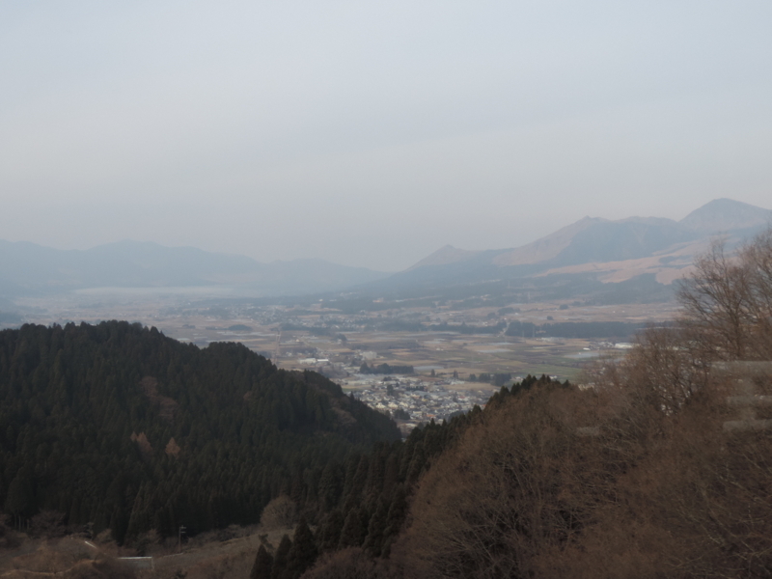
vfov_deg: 30.9
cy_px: 290
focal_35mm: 47
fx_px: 1048
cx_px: 386
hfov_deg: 40.4
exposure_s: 1/160
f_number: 3.5
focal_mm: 8.3
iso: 80
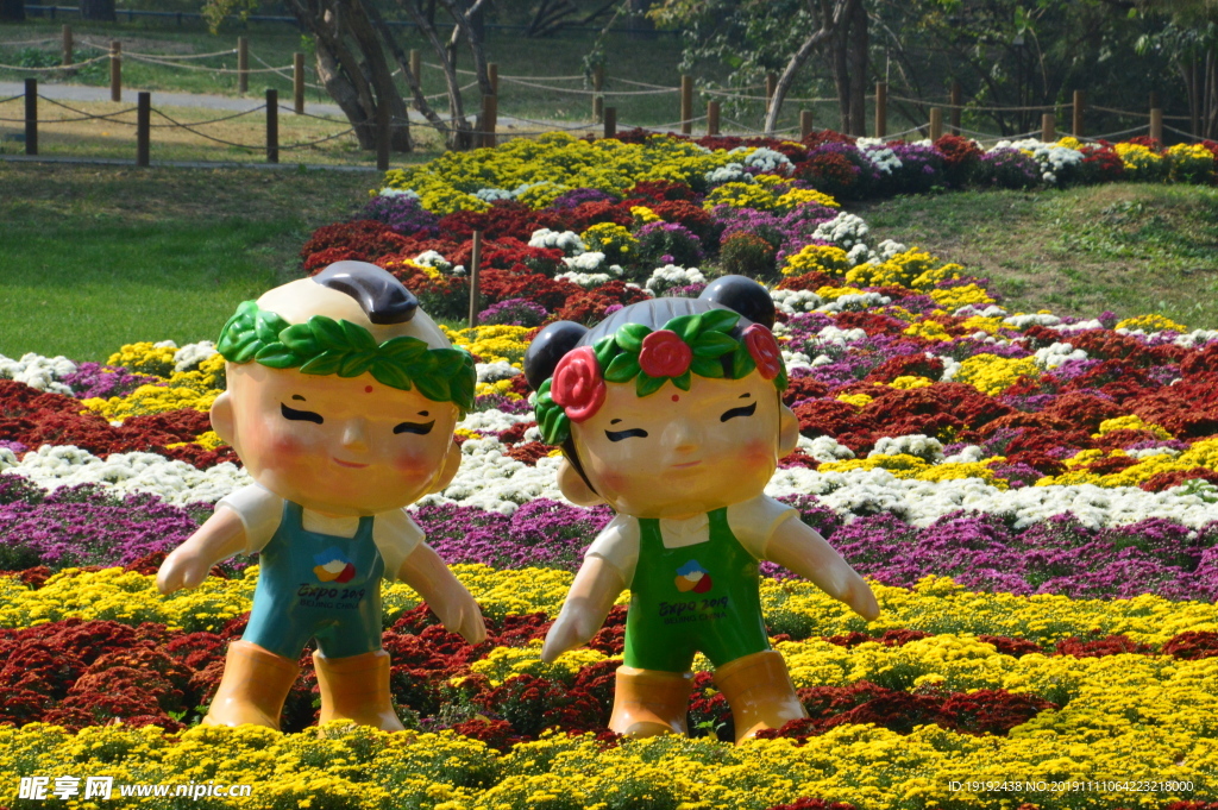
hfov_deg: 6.5
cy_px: 405
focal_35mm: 315
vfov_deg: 4.4
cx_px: 609
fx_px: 10649
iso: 800
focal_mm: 210
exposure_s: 1/400
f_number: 22
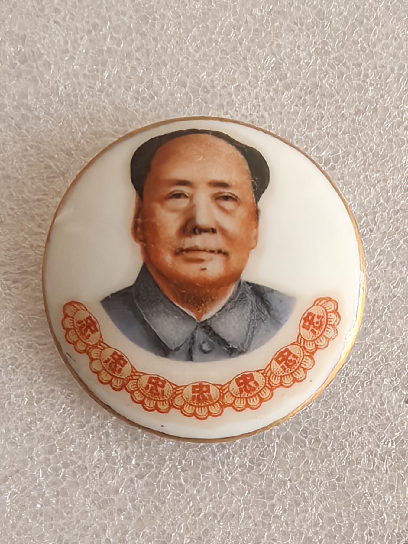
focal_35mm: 66
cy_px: 272
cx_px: 204
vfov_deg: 29.4
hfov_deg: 22.3
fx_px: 1037
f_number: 2.2
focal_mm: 1.95
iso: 320
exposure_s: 1/50
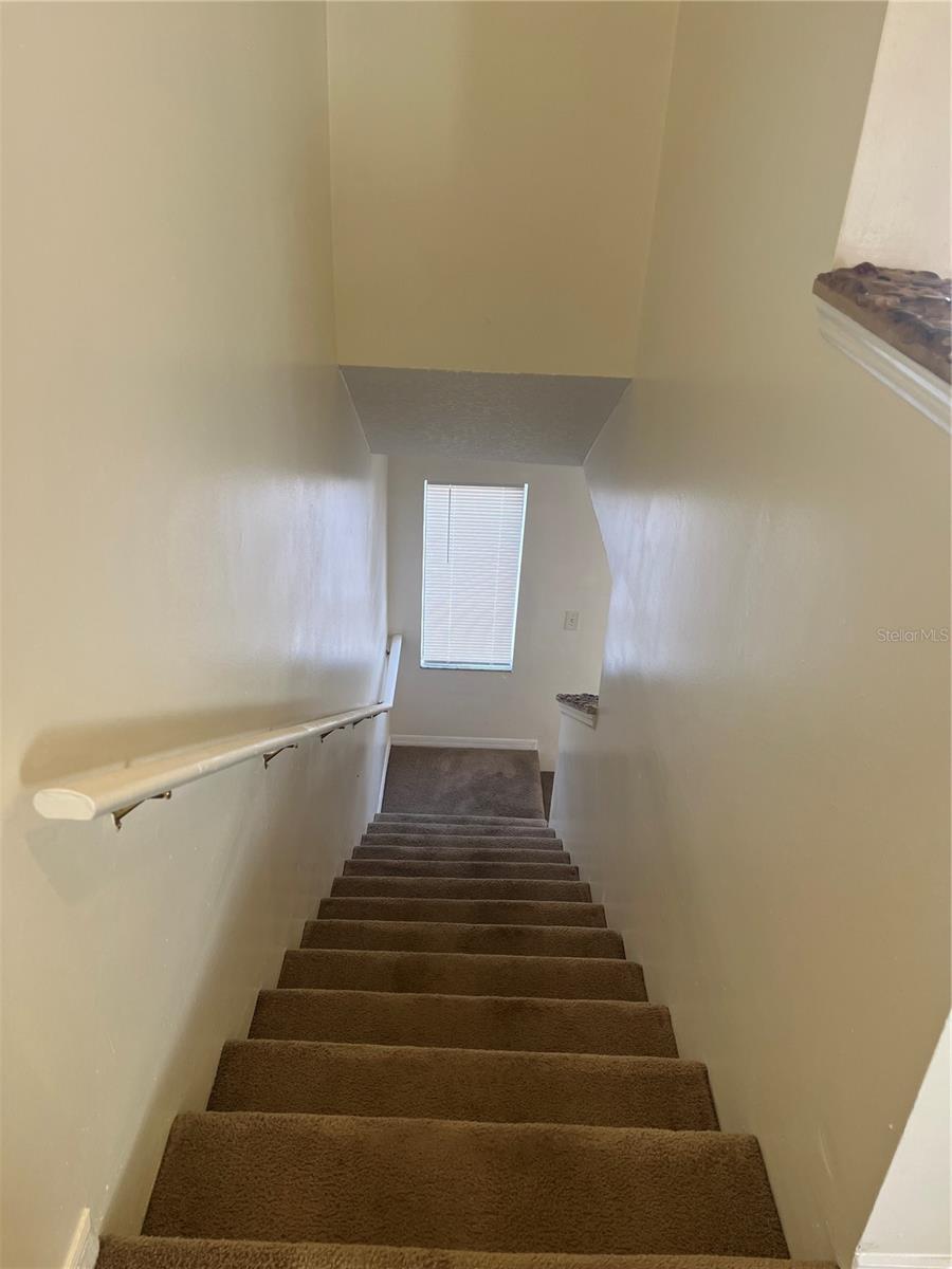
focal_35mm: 26
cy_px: 634
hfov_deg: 53.1
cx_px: 476
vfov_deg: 67.3
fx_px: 953
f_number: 1.5
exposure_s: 1/120
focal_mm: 5.7
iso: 100
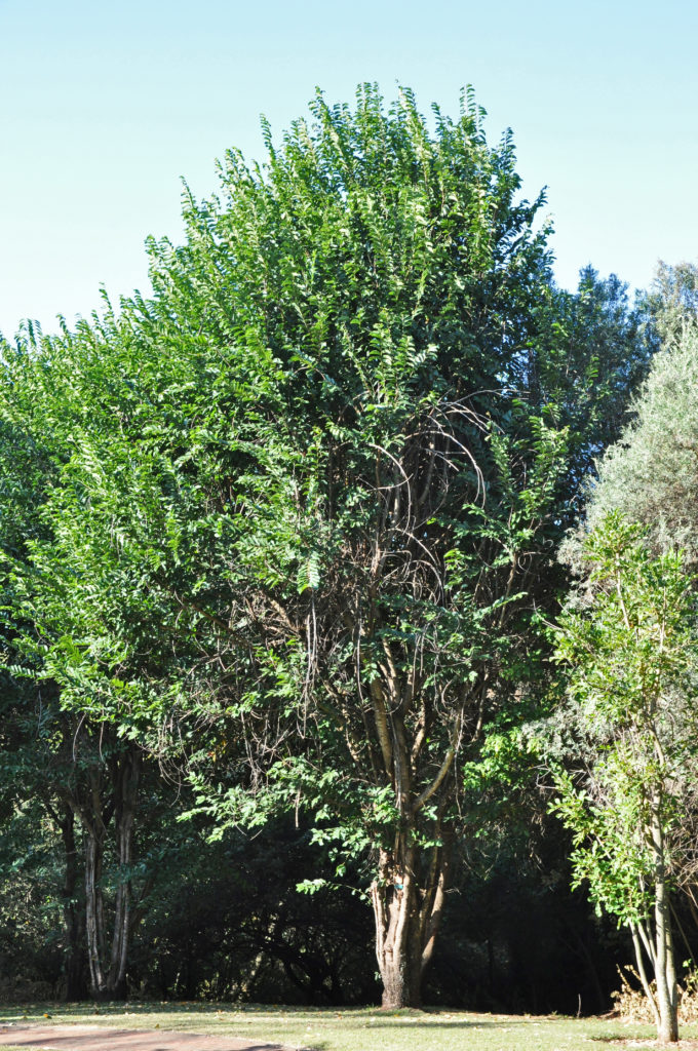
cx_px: 349
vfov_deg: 35.1
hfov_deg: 23.7
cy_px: 526
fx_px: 1662
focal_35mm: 57
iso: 800
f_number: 10
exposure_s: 1/250
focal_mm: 38
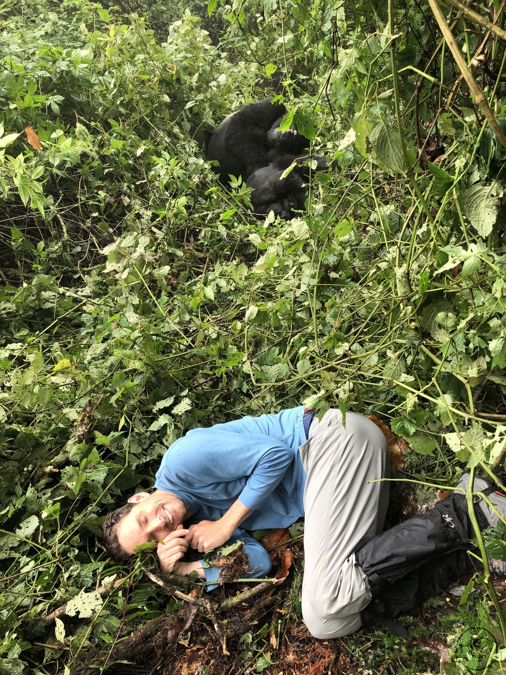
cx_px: 253
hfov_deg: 49.7
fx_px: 546
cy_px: 338
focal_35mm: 28
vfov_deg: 63.4
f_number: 1.8
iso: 50
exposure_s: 1/120
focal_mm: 4
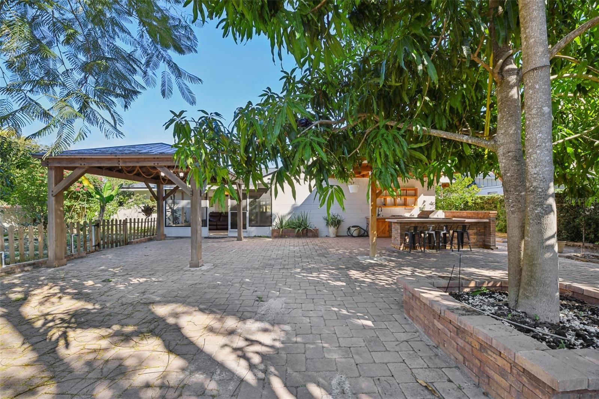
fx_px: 233
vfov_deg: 81.2
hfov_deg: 104.3
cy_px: 200
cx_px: 300
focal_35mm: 14
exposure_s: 1/125
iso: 400
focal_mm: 14
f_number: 8
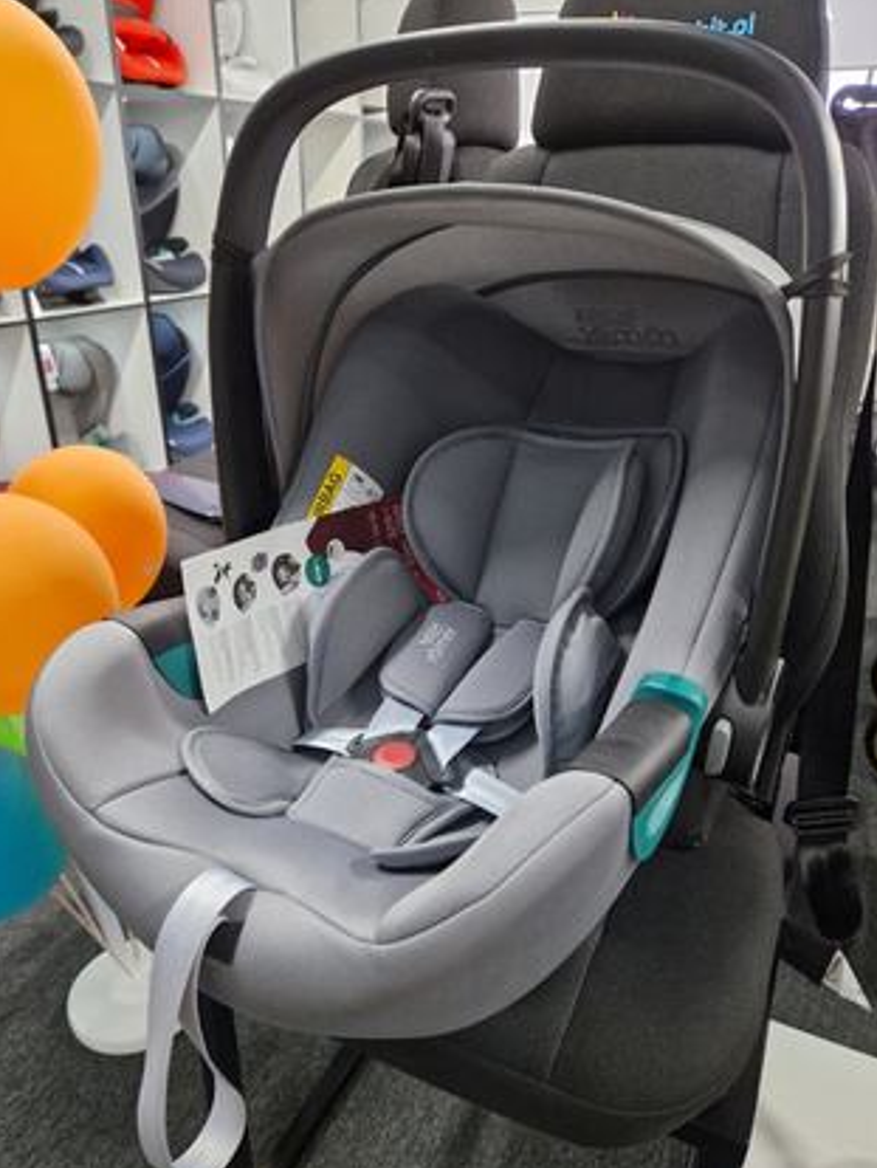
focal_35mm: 25
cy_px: 623
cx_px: 417
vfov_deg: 69.3
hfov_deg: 54.9
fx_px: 844
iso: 320
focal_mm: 5.4
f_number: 1.8
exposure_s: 1/100
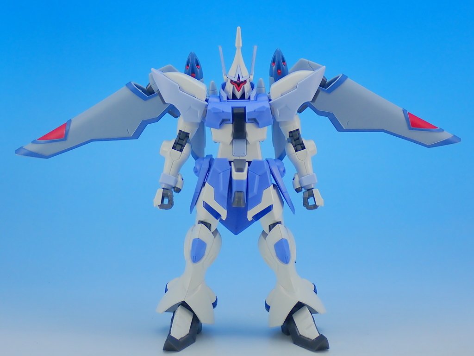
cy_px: 178
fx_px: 849
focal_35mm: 62
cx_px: 237
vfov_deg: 23.7
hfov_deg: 31.2
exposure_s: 1/30
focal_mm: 11.09
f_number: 3.6
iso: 100
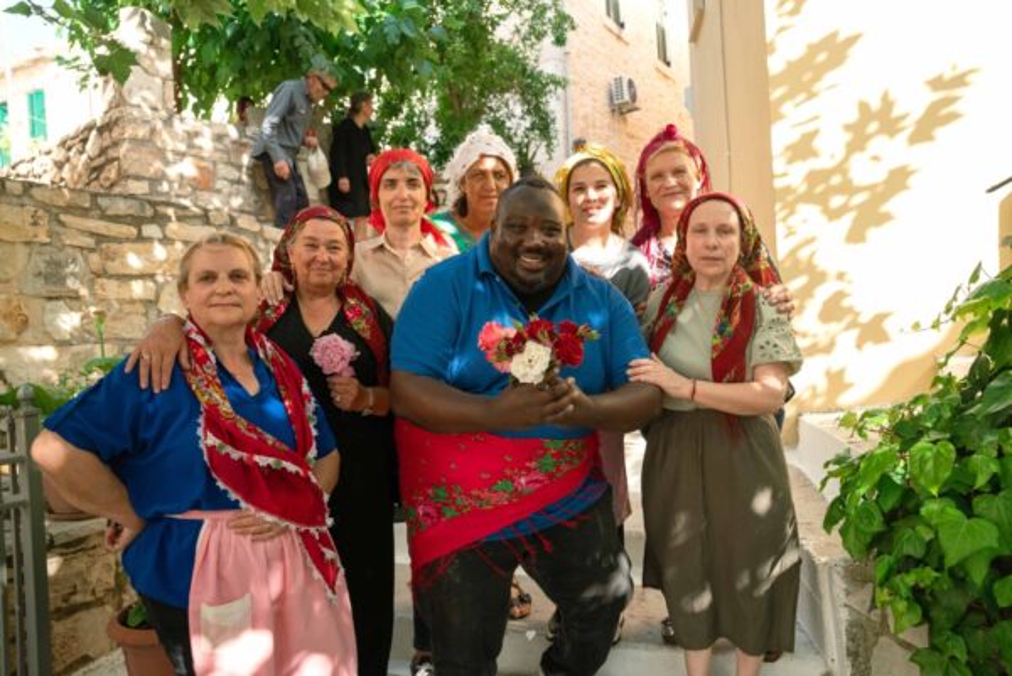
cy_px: 338
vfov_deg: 50.0
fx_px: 726
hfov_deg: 69.8
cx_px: 506
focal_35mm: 26
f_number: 4
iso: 640
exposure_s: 1/160
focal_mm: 25.8
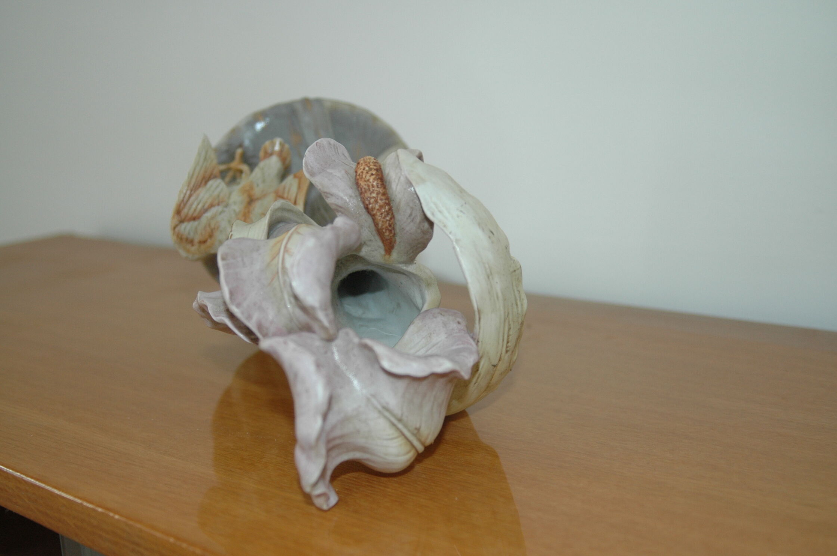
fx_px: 975
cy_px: 278
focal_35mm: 42
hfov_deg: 46.4
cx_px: 418
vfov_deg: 31.8
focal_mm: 28
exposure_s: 1/60
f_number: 3.5
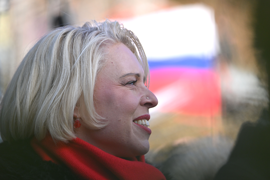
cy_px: 90
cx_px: 135
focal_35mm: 381
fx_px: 2857
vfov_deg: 3.6
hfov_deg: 5.4
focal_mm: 380
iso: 1000
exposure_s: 1/1600
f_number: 6
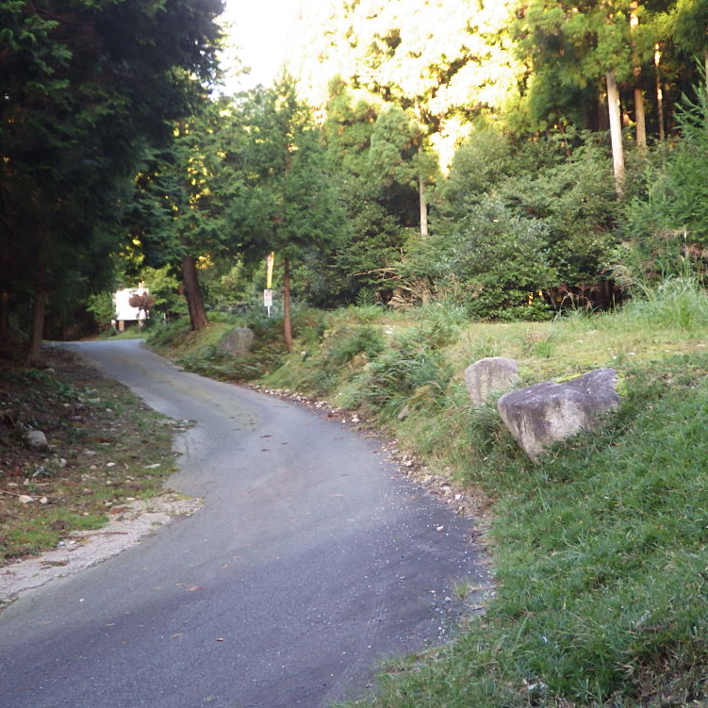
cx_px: 357
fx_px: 1088
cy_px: 354
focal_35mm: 47
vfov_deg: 36.1
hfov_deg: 36.1
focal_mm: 6.9
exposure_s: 1/50
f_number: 2.7
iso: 250
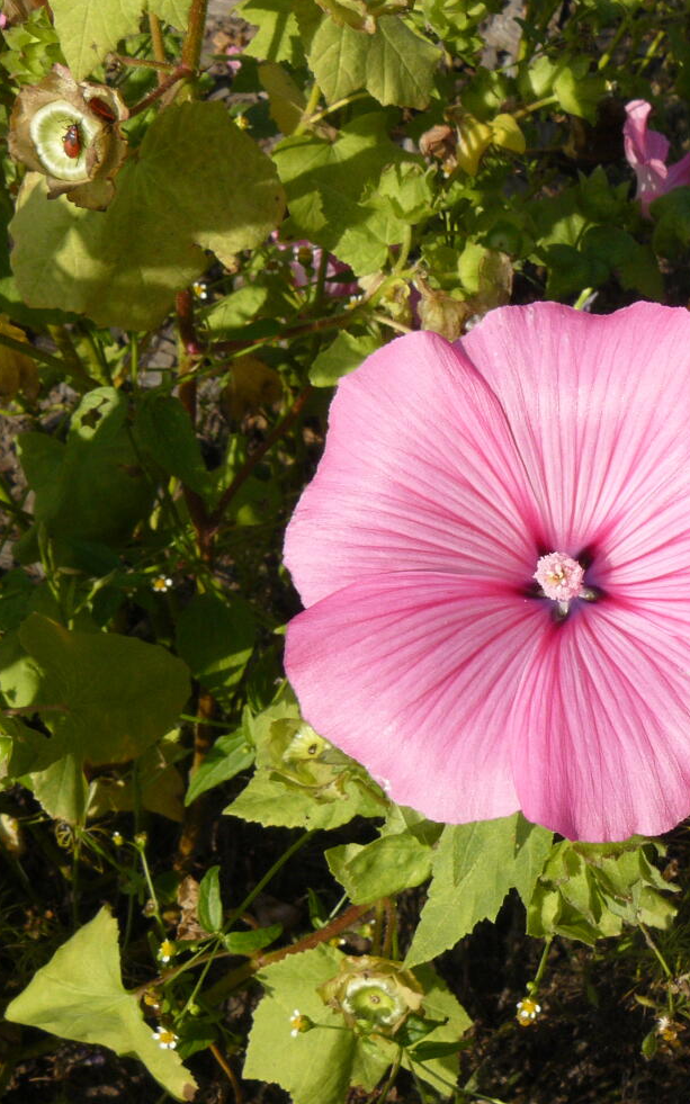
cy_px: 586
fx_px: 1685
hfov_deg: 22.8
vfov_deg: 36.3
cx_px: 543
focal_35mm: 56
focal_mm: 6
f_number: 7.1
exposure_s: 1/250
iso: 100
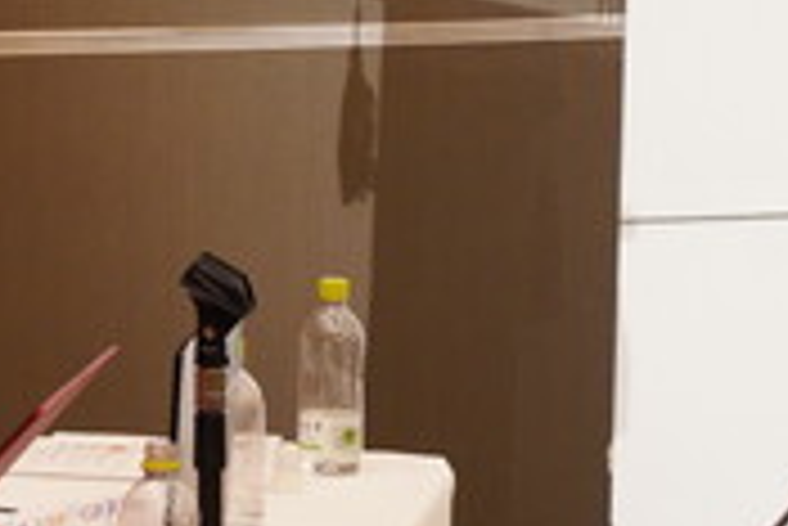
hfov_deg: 11.5
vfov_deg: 8.2
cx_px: -540
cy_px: 31
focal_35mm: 168
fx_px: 3680
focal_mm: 49
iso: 3200
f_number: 5.6
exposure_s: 1/50
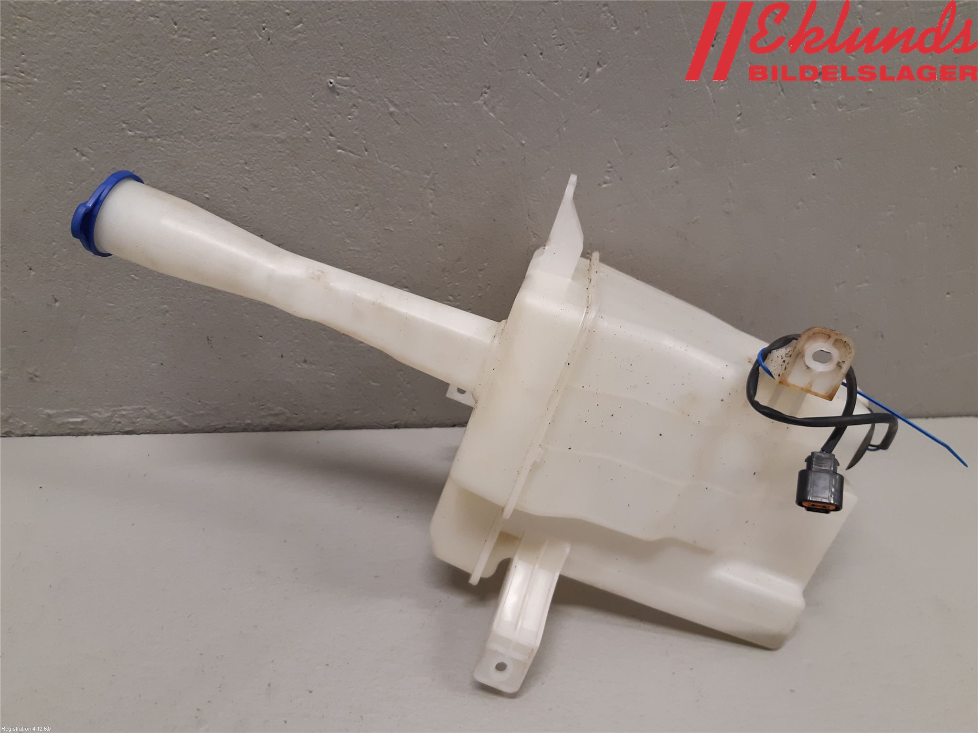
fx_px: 735
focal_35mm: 26
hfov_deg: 67.3
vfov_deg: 53.1
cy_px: 366
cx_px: 489
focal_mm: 3.93
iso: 100
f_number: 1.7
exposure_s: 1/50
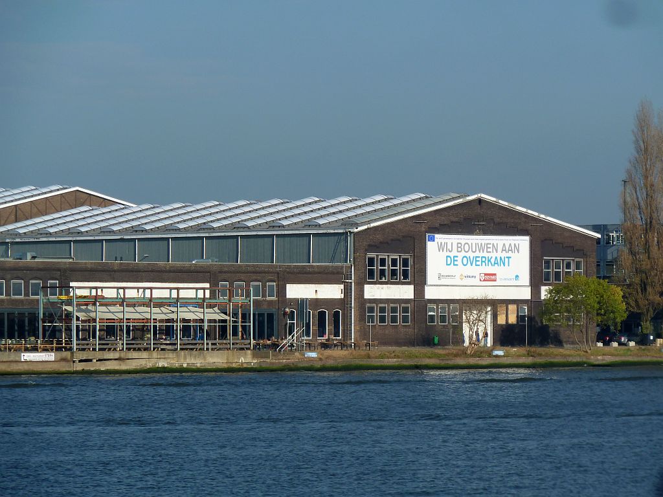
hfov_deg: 10.9
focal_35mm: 182
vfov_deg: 8.2
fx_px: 3486
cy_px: 248
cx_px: 332
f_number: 5.6
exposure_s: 1/400
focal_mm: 29.9
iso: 80
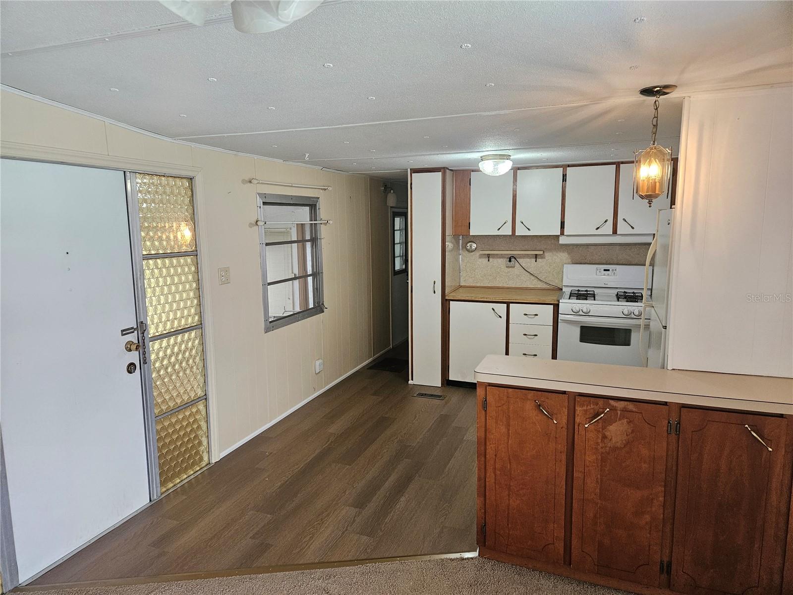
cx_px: 396
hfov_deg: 73.9
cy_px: 298
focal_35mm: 23
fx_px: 527
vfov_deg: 58.9
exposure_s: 1/240
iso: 500
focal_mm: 5.4
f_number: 1.8
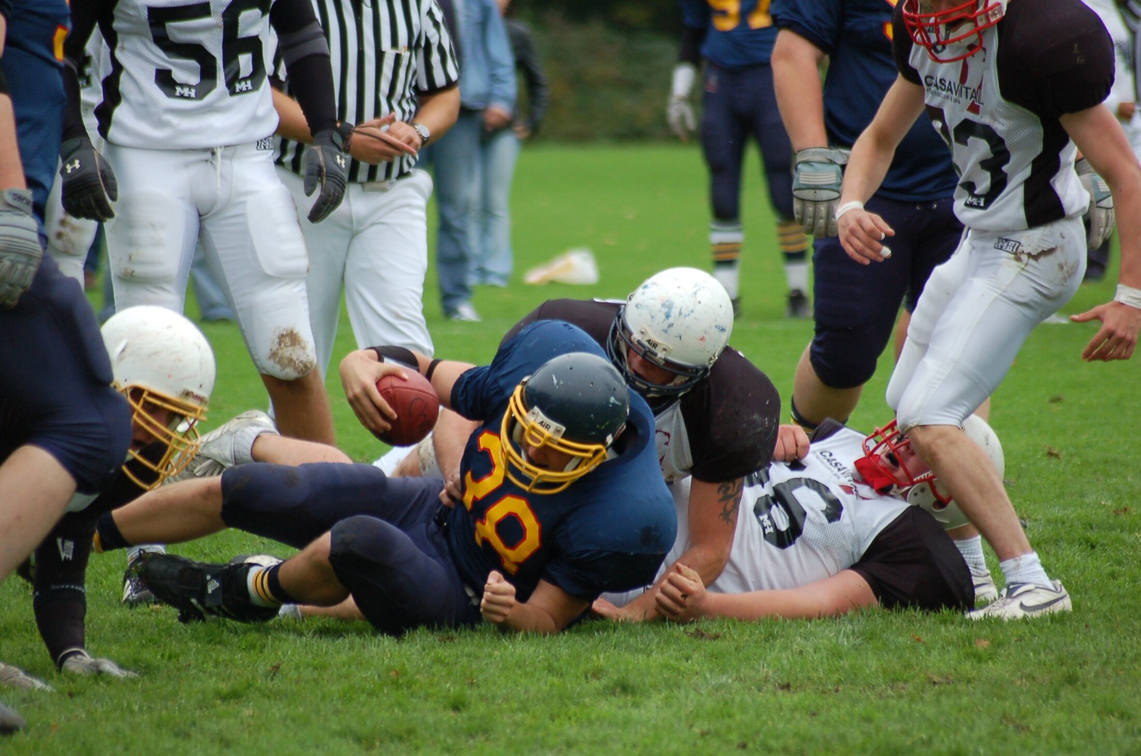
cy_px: 378
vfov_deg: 3.4
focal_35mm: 405
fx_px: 12812
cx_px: 570
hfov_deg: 5.1
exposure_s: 1/500
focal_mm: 270
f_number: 5.6
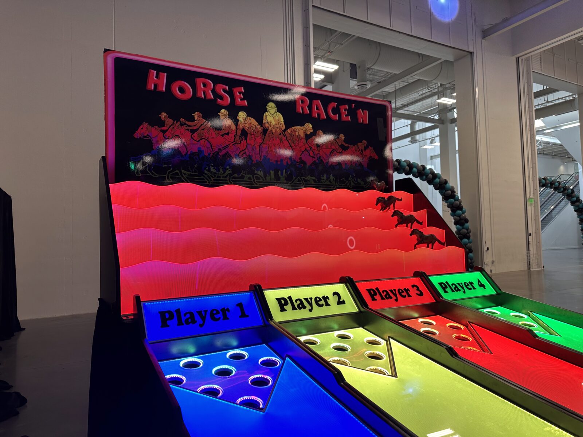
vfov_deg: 56.8
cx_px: 292
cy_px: 218
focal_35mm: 24
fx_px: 404
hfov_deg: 71.6
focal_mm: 6.86
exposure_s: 1/121
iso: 80
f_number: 1.78
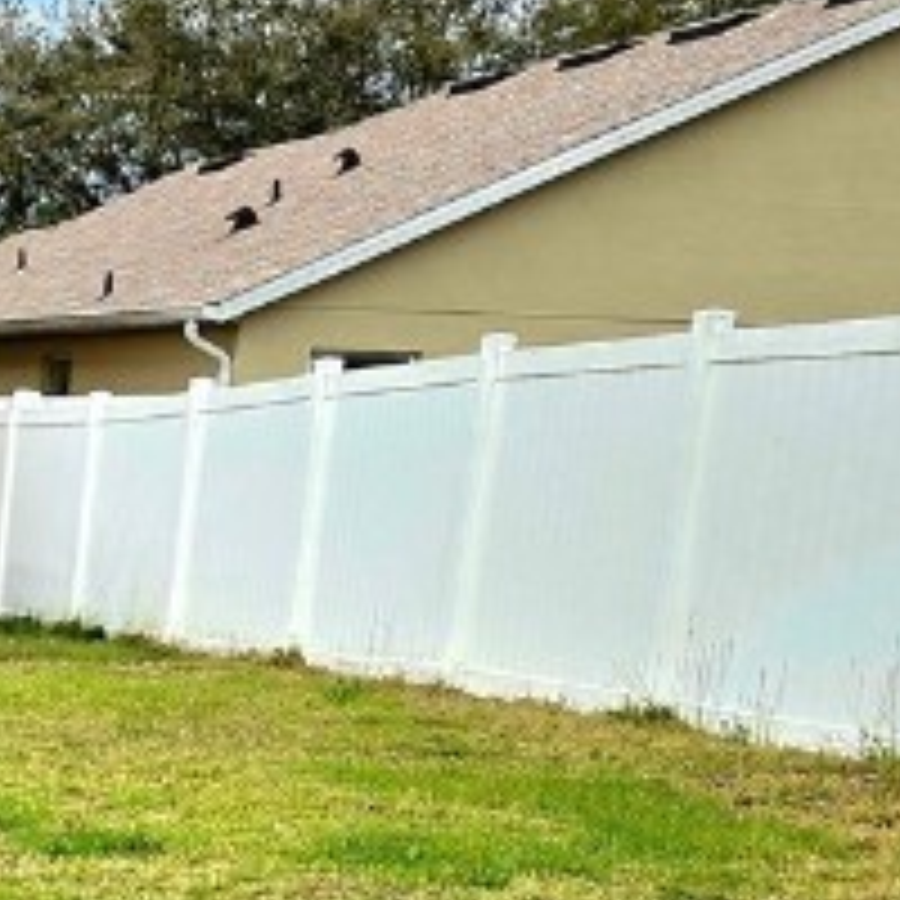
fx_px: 3059
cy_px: 1048
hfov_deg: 13.6
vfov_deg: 16.1
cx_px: -1044
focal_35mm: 104
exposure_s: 1/182
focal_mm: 6.3
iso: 16
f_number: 1.7
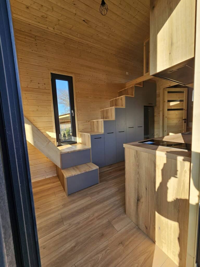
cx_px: 100
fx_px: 100
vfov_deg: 106.2
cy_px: 134
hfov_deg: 89.9
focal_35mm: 13
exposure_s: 1/314
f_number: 2.2
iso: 50
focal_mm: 2.2
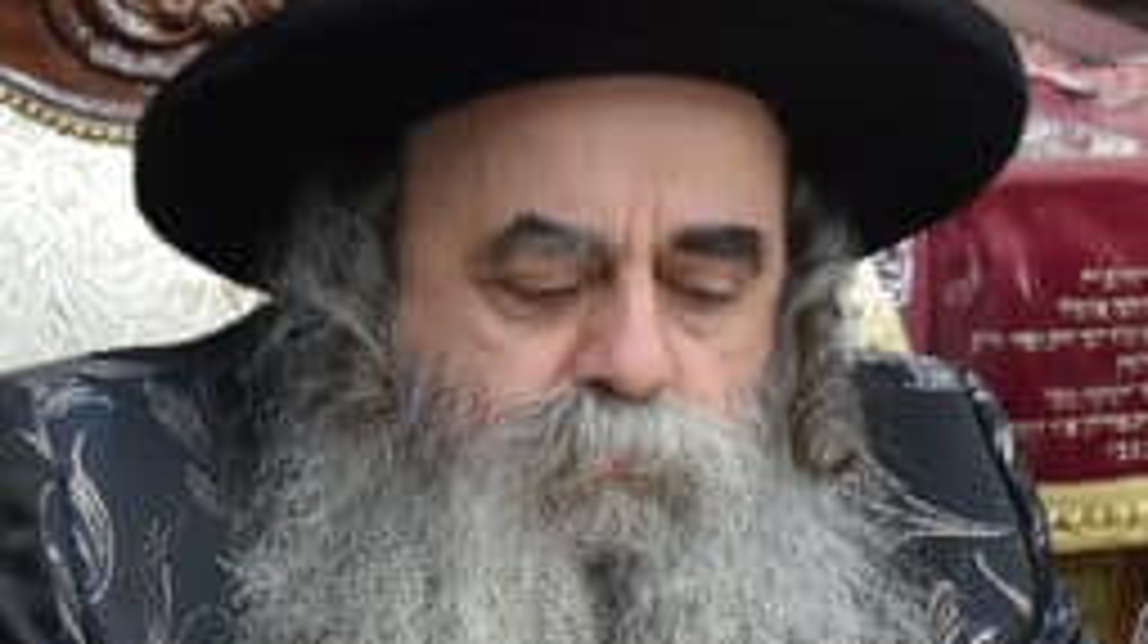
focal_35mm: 139
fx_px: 4228
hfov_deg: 14.9
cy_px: 808
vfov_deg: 8.6
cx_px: -288
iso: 1000
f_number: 5.6
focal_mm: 22
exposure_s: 1/100
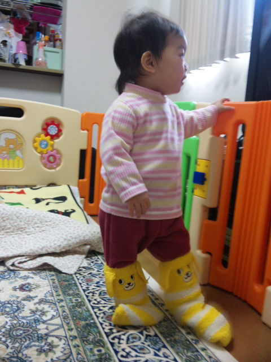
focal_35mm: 29
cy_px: 181
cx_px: 136
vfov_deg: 61.7
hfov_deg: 48.2
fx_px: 303
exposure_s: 1/4
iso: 135
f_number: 2.8
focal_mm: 4.82
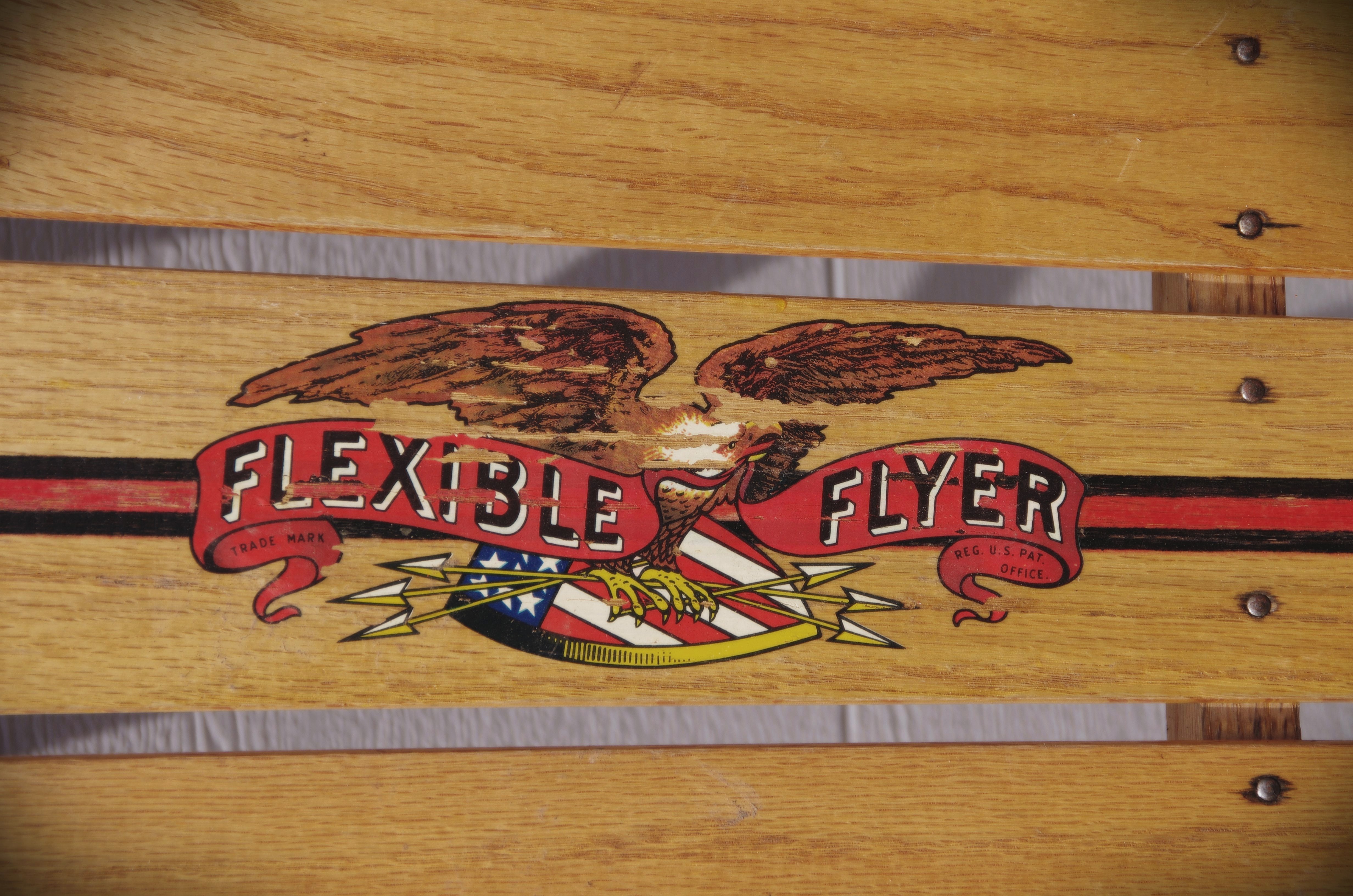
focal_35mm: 135
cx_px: 676
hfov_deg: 15.2
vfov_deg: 10.1
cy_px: 448
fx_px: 5063
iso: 100
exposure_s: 1/250
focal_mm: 90
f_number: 7.1
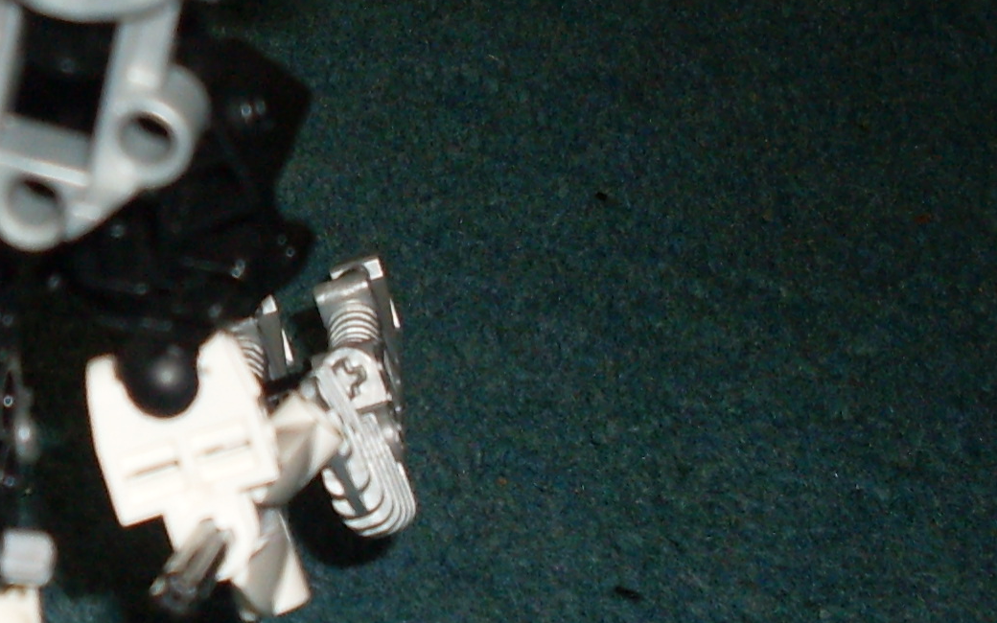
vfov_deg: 11.0
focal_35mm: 119
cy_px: 226
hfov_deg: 16.6
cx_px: -297
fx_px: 3233
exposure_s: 1/45
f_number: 2.8
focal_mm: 6.3
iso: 100
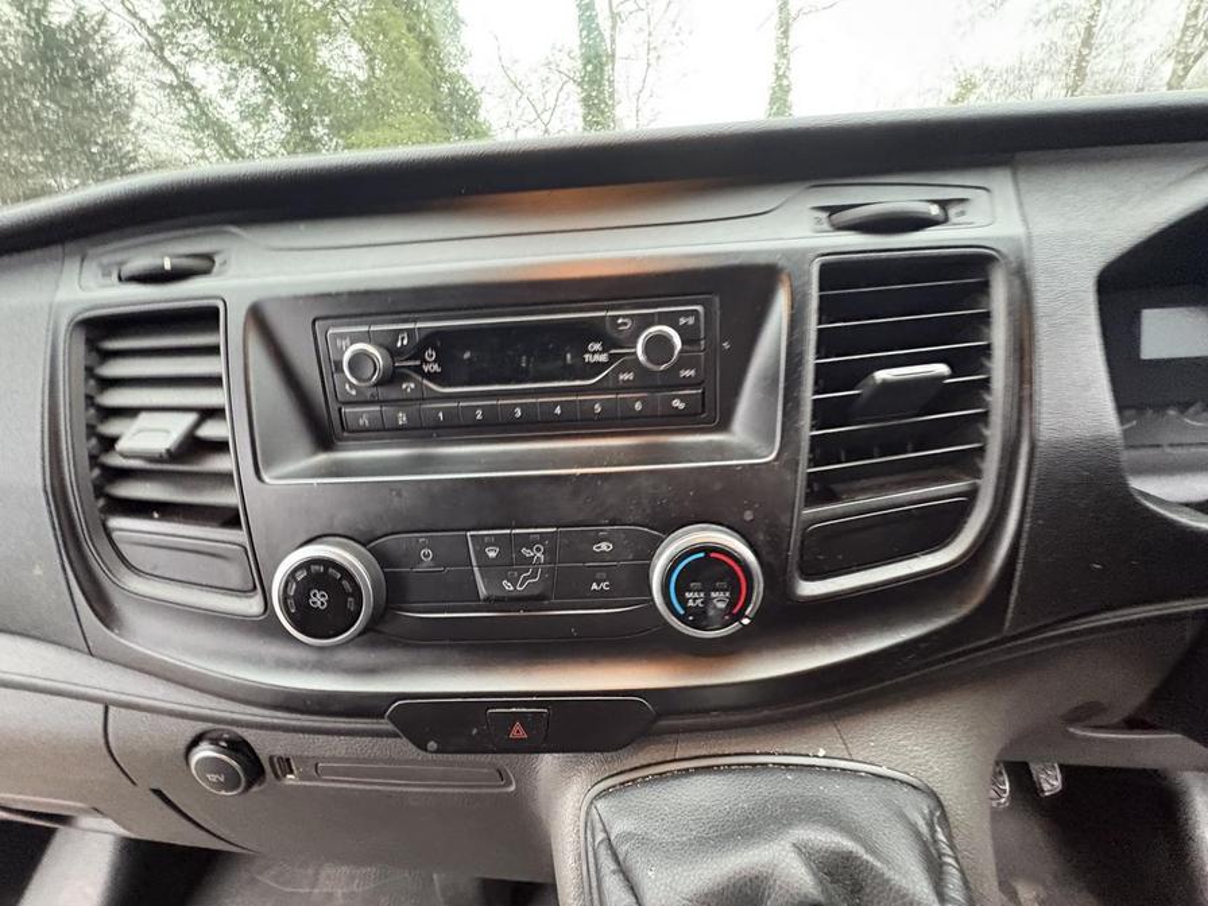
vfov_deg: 85.7
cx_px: 604
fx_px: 489
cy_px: 453
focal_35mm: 14
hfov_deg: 102.1
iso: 1000
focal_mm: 2.22
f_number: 2.2
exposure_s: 1/34
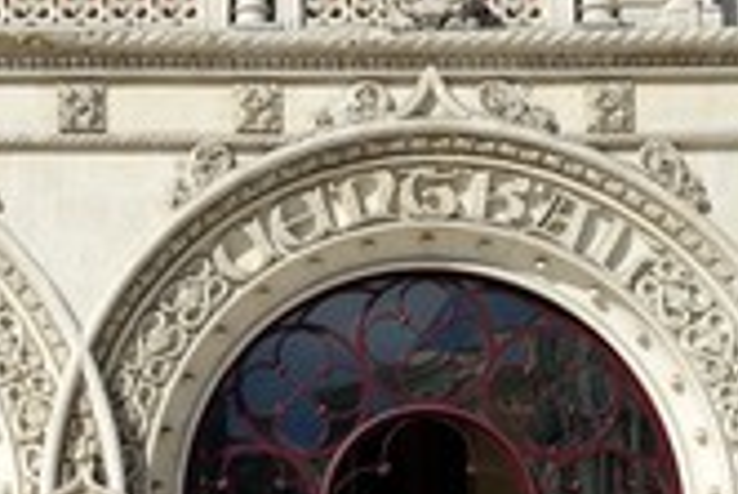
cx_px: 62
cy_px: 485
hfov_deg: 18.9
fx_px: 2175
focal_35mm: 106
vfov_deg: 12.8
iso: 200
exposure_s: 1/200
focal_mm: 42
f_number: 14
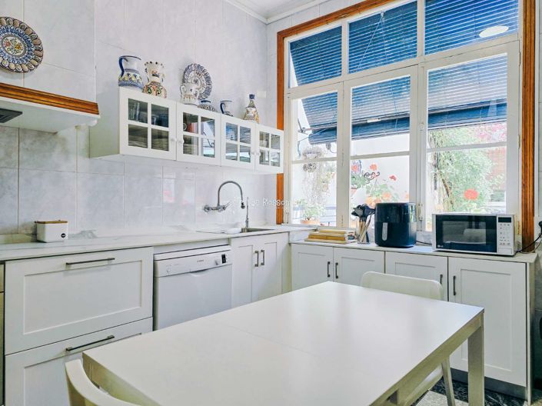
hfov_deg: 74.0
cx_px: 271
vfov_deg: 58.8
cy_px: 203
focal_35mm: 23
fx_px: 360
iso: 40
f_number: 1.7
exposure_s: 1/180
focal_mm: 6.3
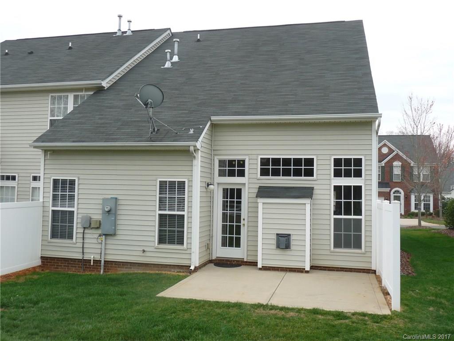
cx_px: 227
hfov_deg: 54.0
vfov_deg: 41.8
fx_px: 446
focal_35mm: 34
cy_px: 170
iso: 100
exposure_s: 1/400
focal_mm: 4.8
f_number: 2.8
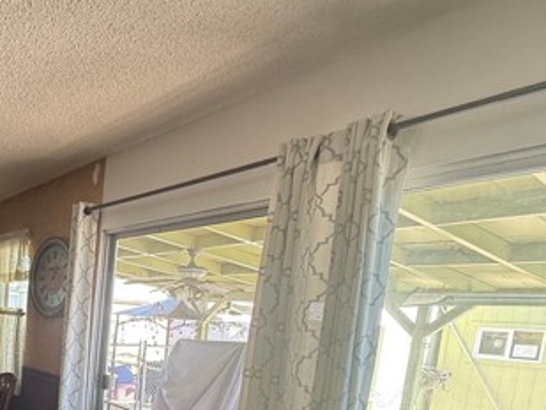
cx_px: -11
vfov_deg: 44.3
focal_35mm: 29
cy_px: 362
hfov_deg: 49.2
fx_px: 458
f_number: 2.2
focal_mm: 2.22
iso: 160
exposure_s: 1/99
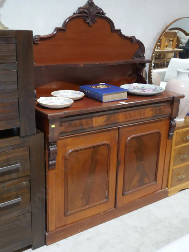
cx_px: 94
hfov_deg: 32.9
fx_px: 320
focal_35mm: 44
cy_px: 126
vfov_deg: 42.9
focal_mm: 22
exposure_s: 1/60
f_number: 4.7
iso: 1000
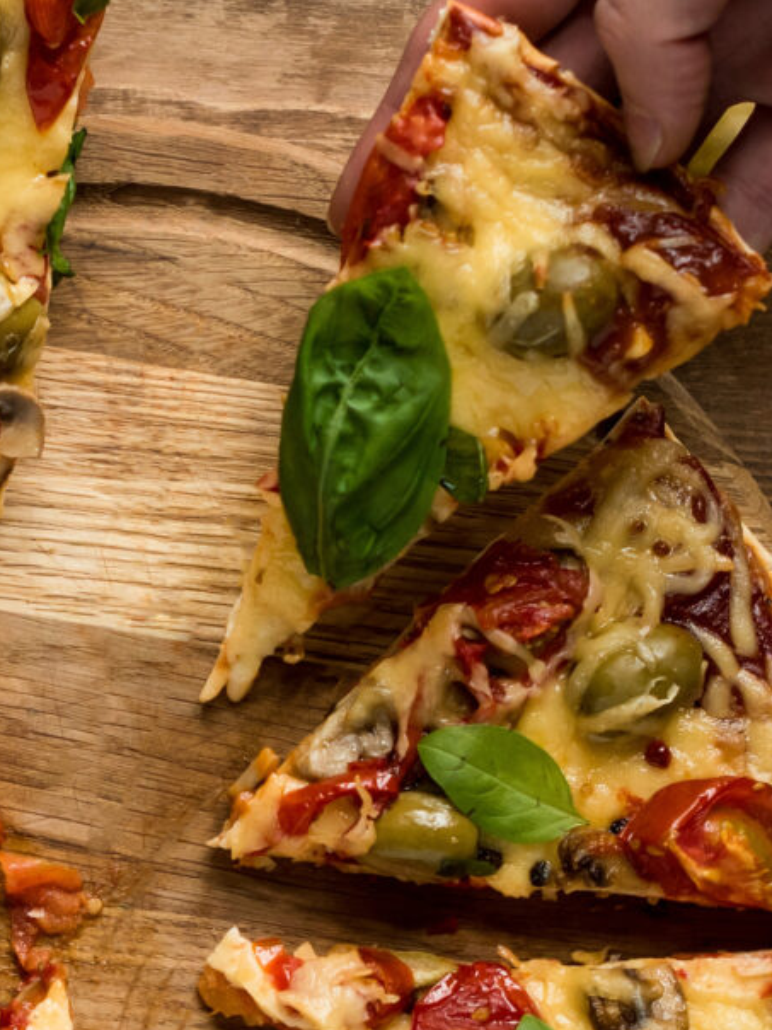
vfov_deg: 9.7
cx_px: 118
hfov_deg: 7.3
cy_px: 925
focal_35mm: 204
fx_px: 6066
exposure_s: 1/100
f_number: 3.5
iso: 400
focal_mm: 50
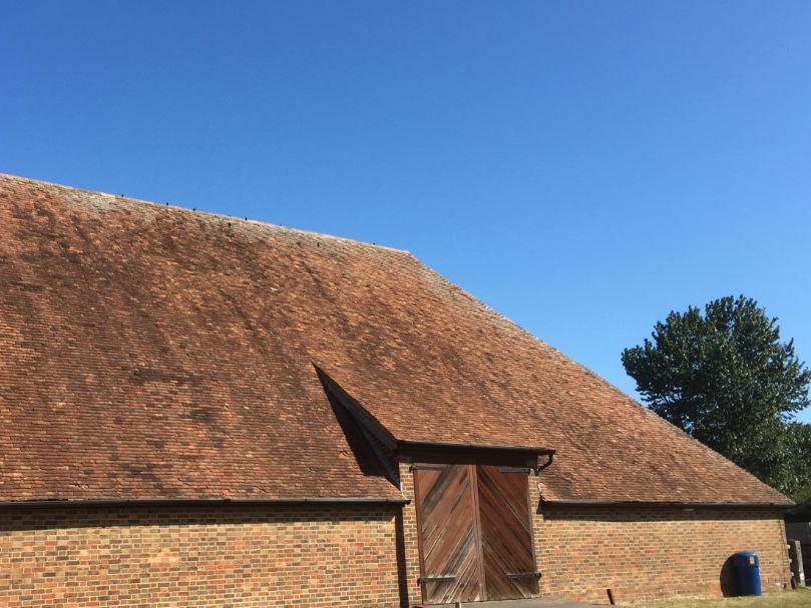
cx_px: 241
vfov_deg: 33.5
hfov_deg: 42.9
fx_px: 1008
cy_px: 355
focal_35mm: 43
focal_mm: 4.15
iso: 32
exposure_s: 1/1364
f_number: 2.2
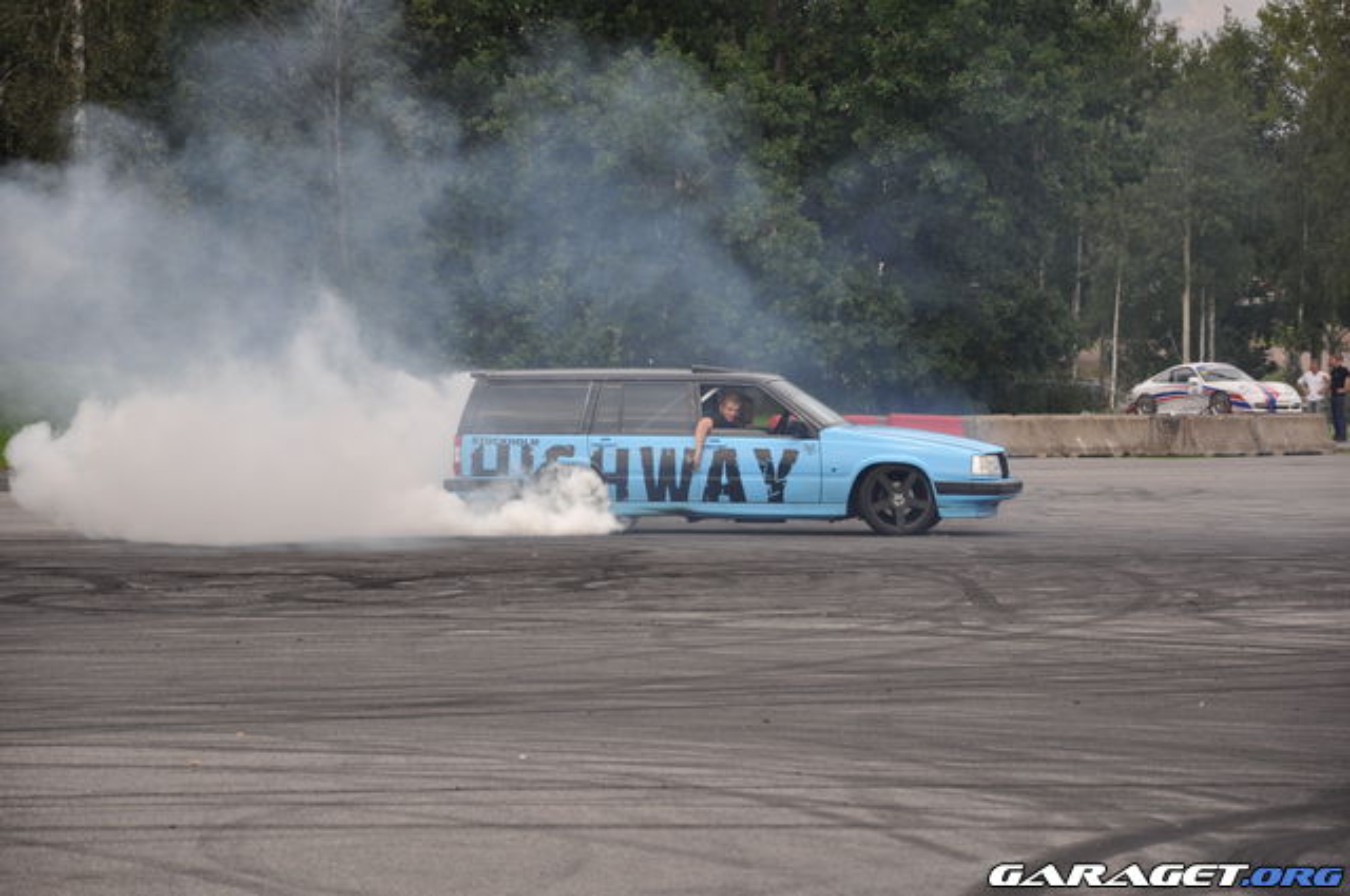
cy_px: 448
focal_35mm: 158
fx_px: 5899
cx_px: 675
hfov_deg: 13.1
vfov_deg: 8.7
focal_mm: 105
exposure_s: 1/640
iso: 200
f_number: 6.3
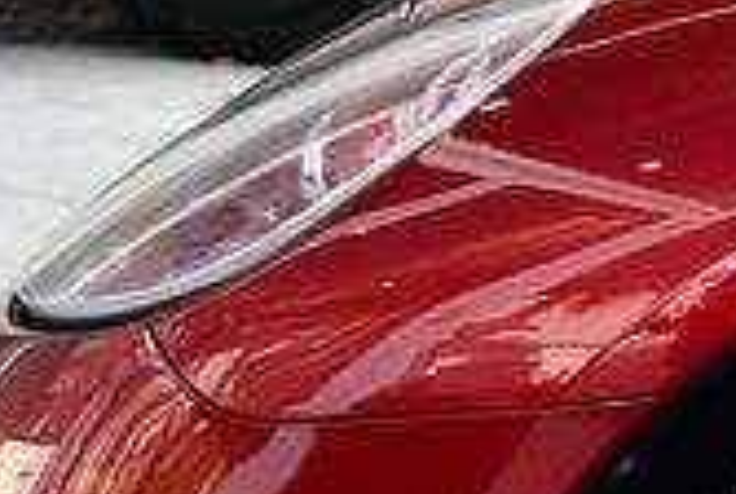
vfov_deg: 8.6
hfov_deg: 12.4
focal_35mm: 153
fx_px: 3134
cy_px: 900
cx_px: 1287
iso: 400
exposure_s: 1/250
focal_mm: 20
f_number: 4
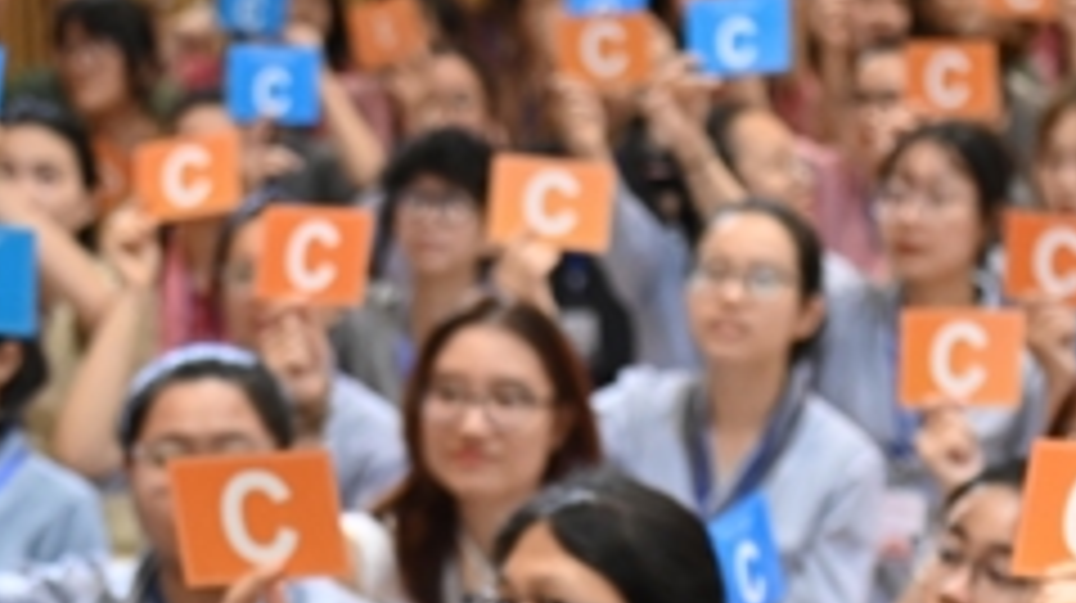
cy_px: 783
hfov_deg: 11.6
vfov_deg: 6.5
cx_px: 468
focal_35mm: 185
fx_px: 5274
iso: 3200
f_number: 4
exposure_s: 1/160
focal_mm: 65
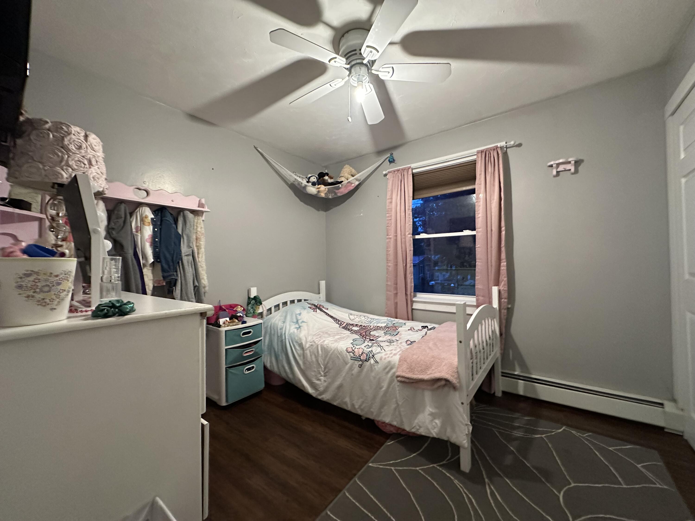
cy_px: 260
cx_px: 348
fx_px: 281
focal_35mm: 14
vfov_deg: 85.7
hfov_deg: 102.1
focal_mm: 2.22
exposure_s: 1/60
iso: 800
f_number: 2.2
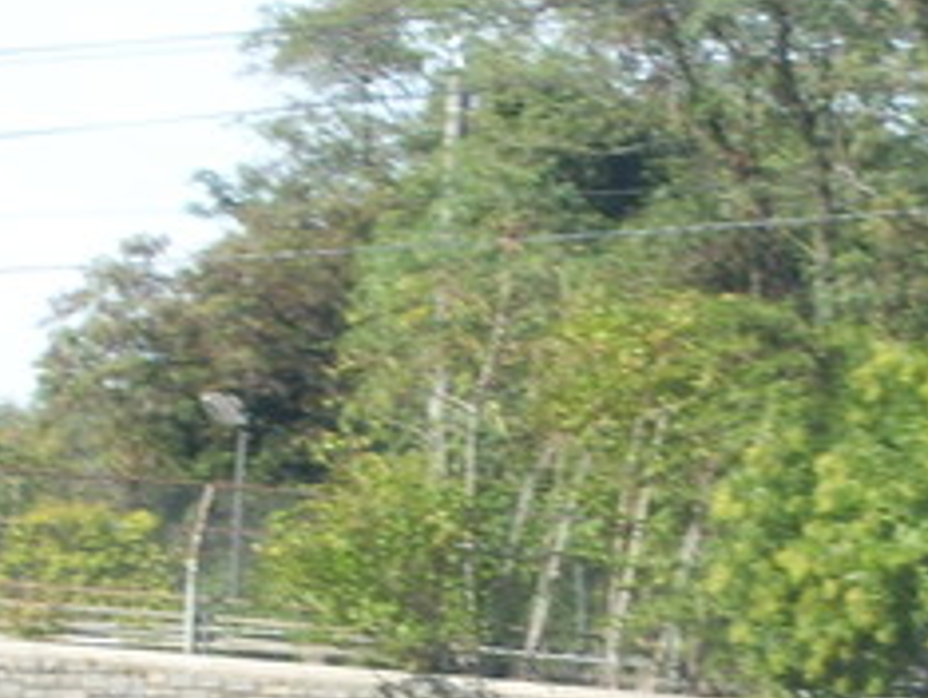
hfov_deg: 5.4
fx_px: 9902
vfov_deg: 4.0
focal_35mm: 369
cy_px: 789
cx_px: 972
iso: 100
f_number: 4.6
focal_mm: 18
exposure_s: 1/250
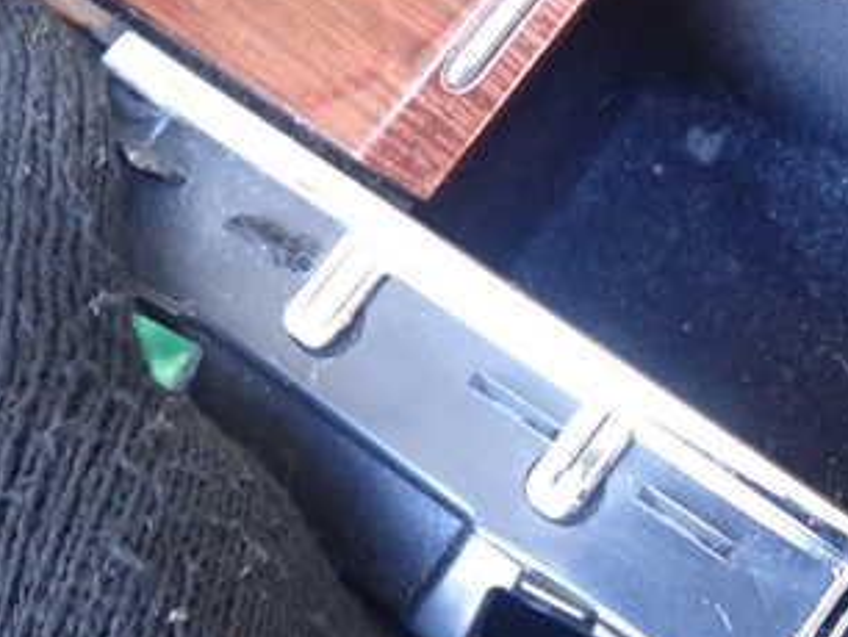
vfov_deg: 29.7
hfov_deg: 35.8
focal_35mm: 49
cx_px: 809
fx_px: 1201
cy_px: 318
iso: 320
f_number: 2
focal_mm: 4.5
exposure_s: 1/30
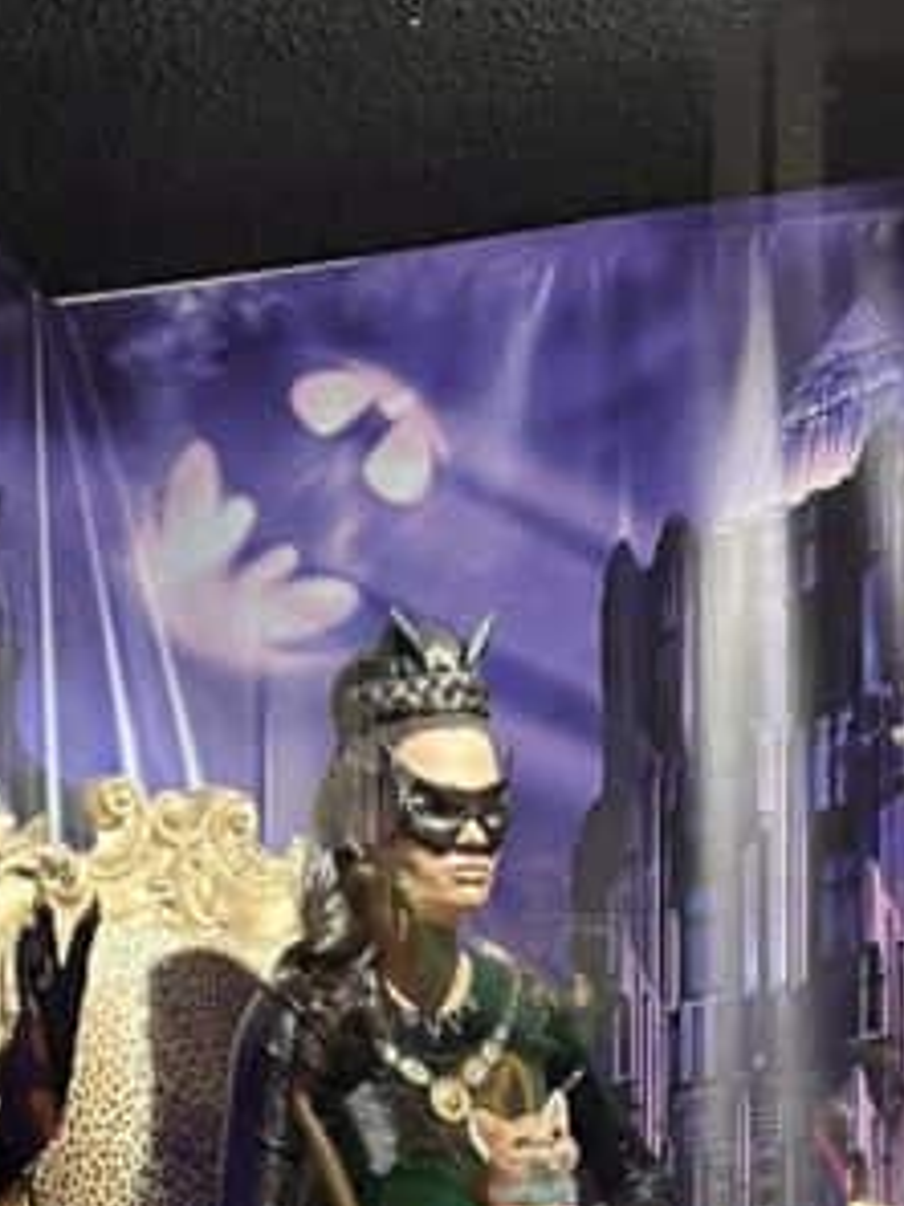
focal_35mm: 90
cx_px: 130
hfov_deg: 16.2
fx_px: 3134
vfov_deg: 20.1
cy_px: 1528
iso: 500
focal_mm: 5.7
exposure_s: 1/30
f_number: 1.5
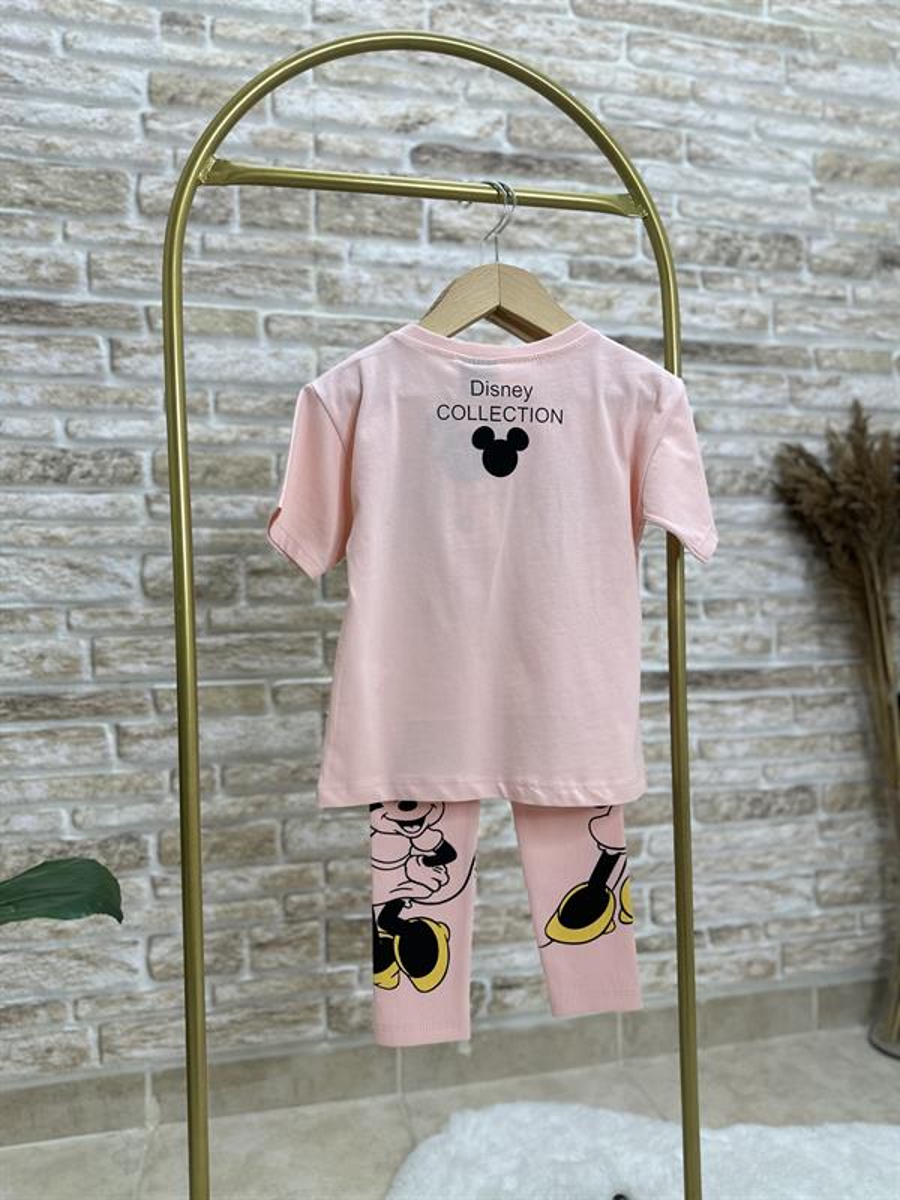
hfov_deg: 56.8
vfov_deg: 71.6
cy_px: 600
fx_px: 832
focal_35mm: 24
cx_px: 450
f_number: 1.78
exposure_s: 1/101
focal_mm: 6.86
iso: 50
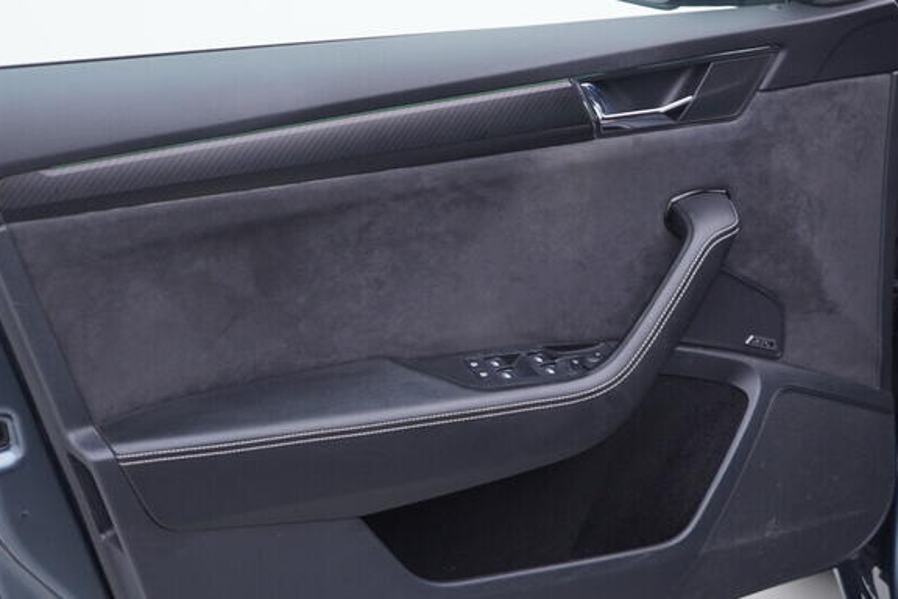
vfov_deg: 21.2
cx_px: 455
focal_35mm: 64
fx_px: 1596
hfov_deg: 31.4
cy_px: 296
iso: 125
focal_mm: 24
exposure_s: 1/50
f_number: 3.2
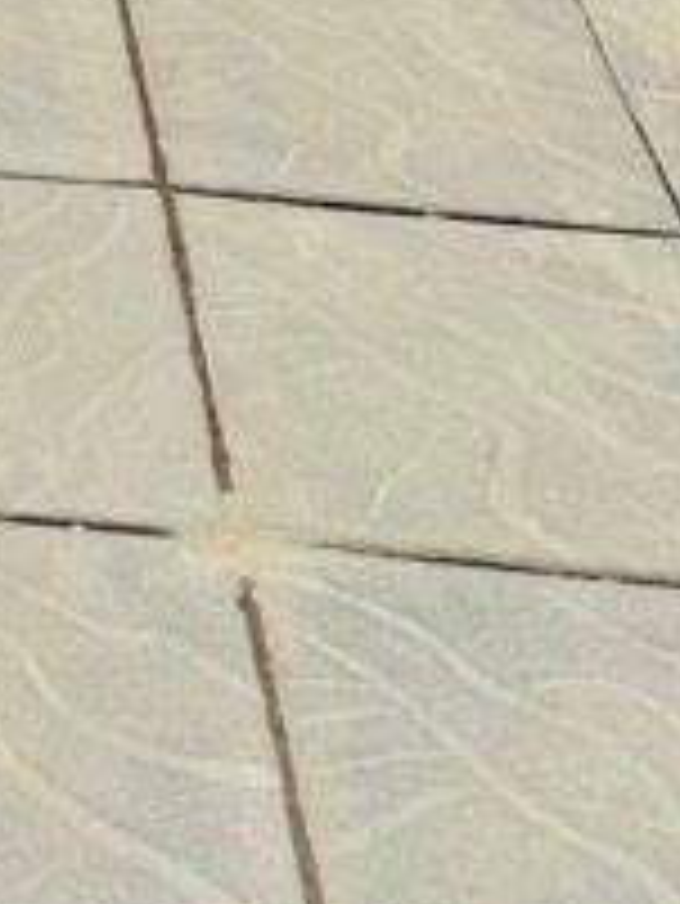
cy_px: -1331
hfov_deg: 11.1
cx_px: -680
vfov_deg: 12.4
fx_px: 3192
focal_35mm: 122
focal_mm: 6.76
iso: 80
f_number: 1.78
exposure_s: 1/499
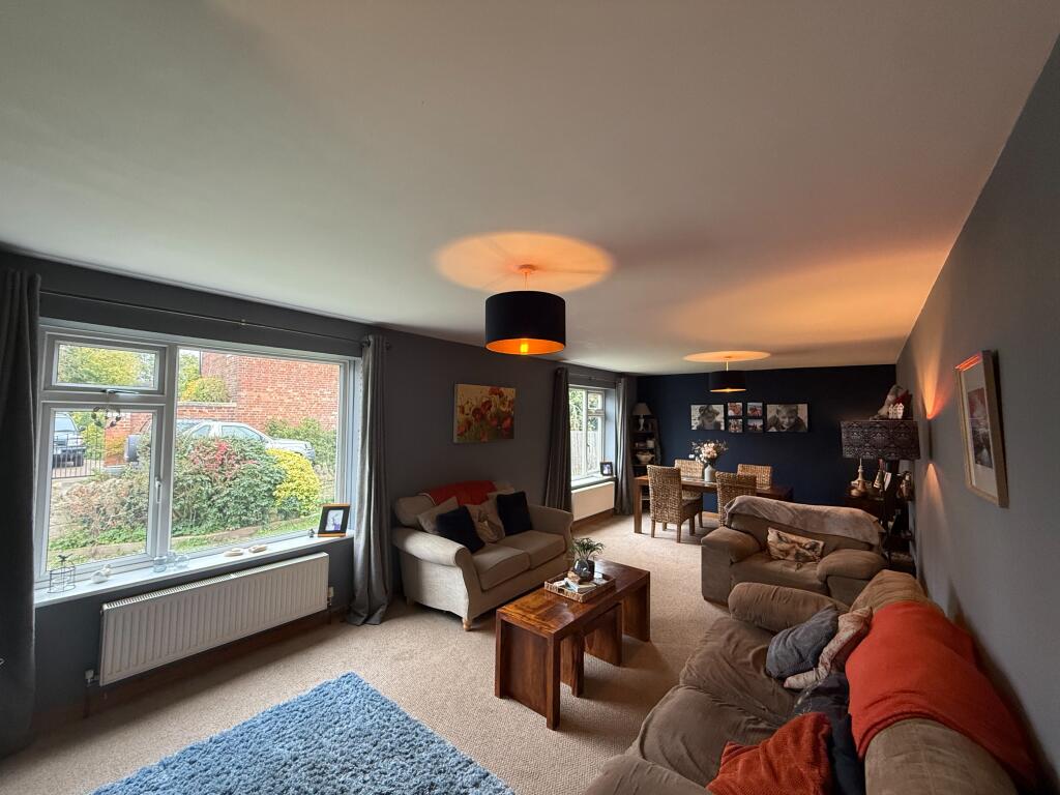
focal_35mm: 14
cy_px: 398
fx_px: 429
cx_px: 530
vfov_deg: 85.7
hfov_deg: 102.1
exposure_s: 1/100
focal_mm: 2.22
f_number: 2.2
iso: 320
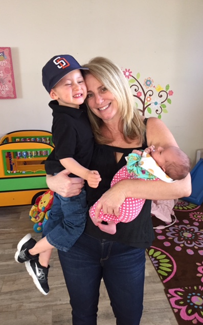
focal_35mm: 31
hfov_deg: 40.6
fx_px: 274
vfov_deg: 61.2
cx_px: 106
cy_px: 163
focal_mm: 4.15
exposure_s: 1/30
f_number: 2.2
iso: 125
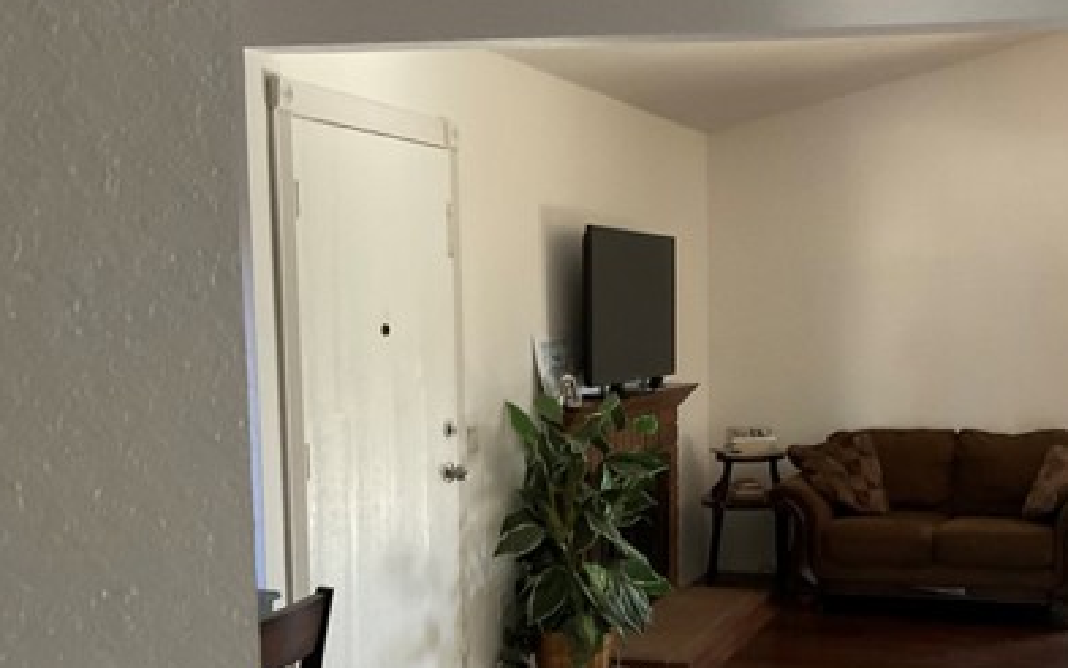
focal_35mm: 50
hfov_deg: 39.2
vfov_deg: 25.6
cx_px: 802
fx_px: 1456
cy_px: 486
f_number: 1.8
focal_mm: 3
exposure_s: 1/40
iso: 200
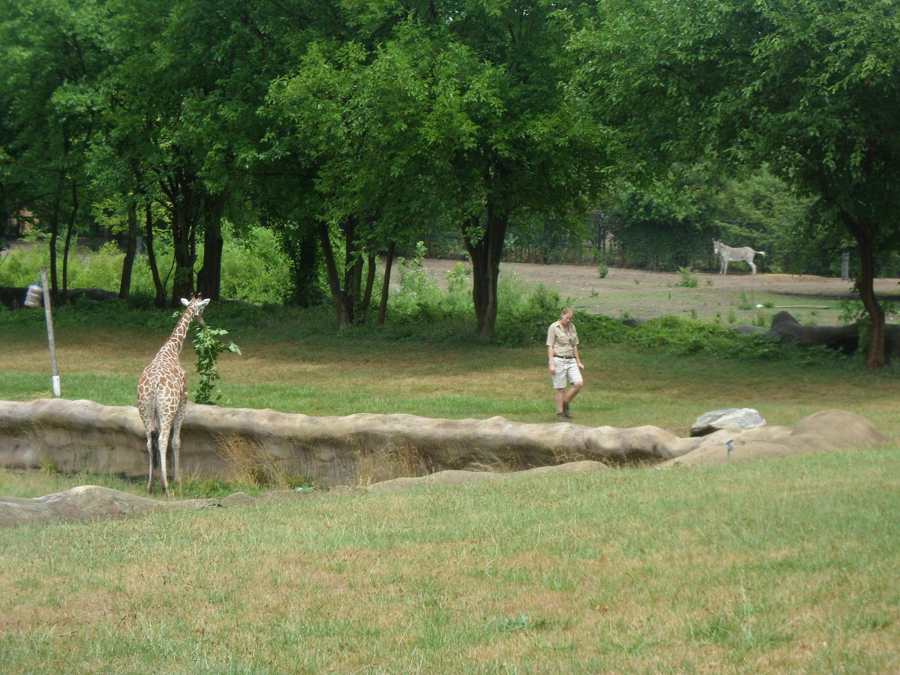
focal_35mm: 105
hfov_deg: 18.7
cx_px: 450
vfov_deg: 14.1
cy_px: 338
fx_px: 2730
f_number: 5.3
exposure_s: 1/250
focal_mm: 17.7
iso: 80
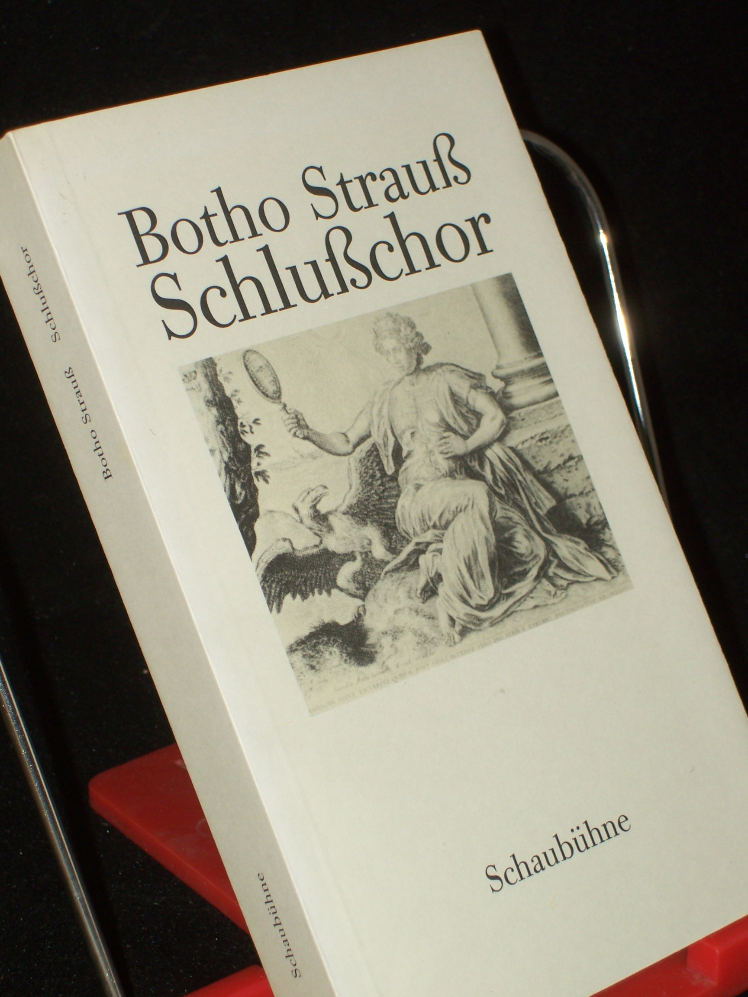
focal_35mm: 102
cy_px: 498
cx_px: 374
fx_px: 2939
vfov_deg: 19.3
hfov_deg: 14.5
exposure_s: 1/100
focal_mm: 16.8
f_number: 4.6
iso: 80
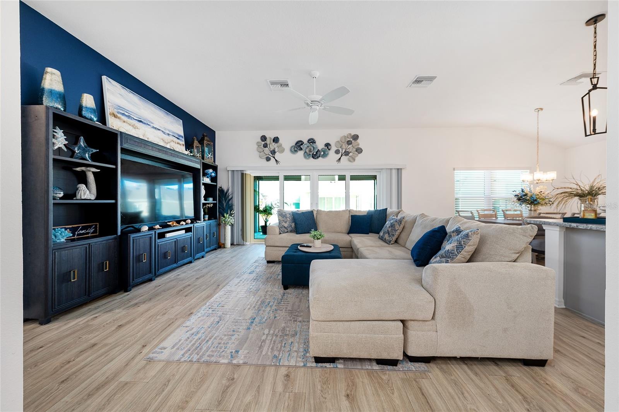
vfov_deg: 85.4
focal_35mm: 13
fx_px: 223
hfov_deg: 108.3
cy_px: 206
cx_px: 310
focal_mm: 13
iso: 125
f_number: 6.3
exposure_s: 1/4
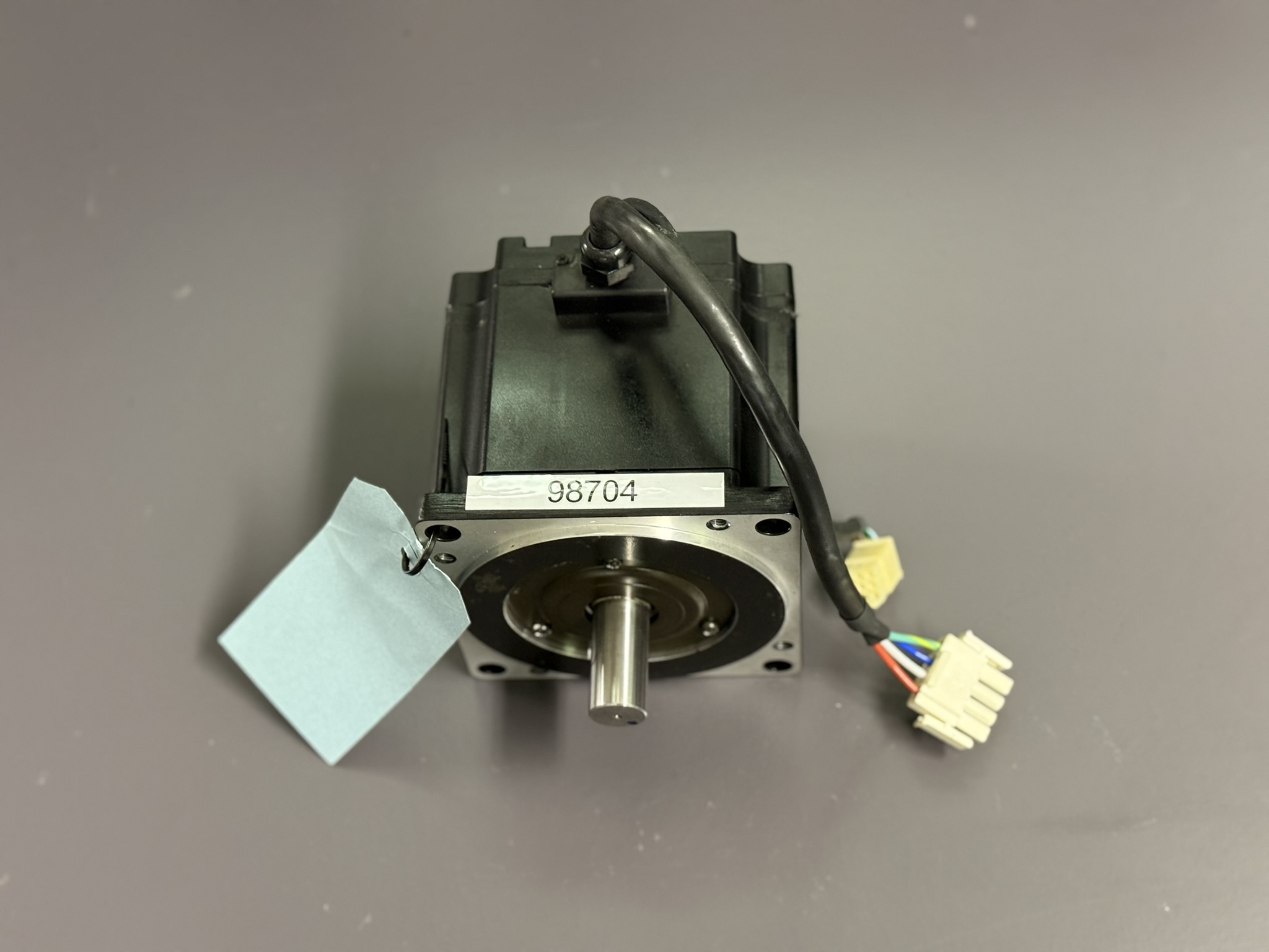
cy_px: 476
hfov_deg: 39.7
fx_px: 1760
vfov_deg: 30.3
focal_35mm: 48
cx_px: 634
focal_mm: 6.76
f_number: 1.78
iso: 400
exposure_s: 1/33
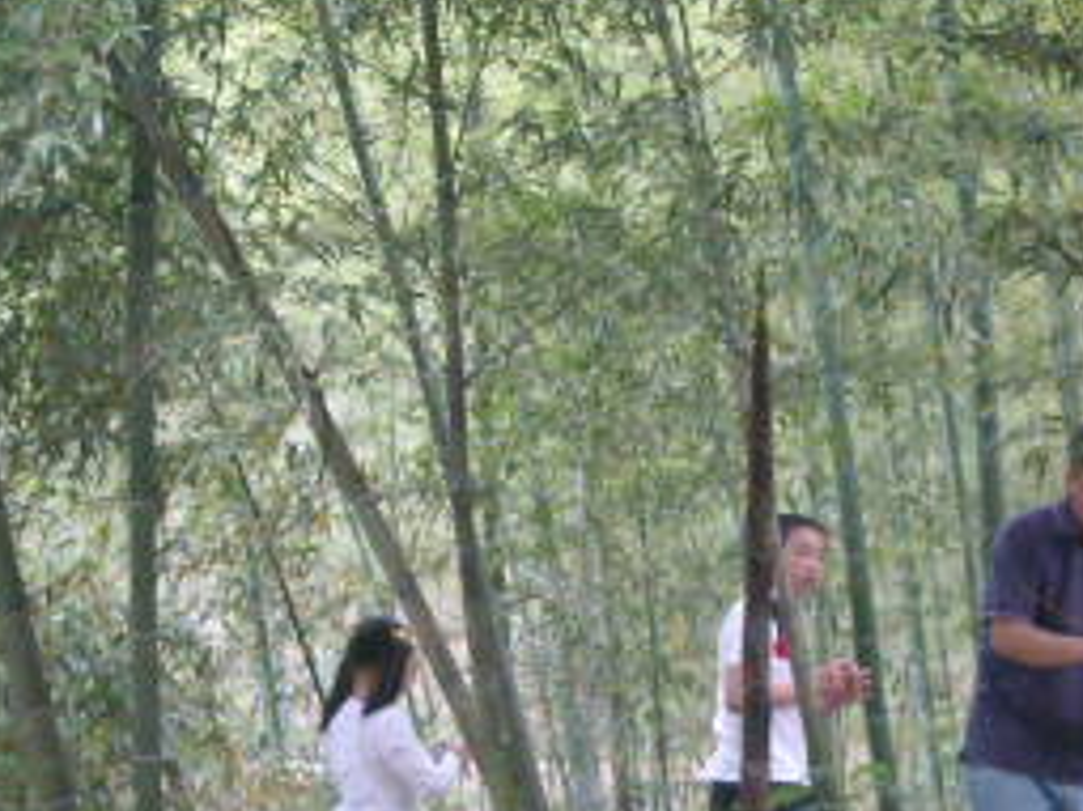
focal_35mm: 88
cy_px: 786
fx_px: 2752
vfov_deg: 16.5
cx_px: 926
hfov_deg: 21.9
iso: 295
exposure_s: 1/60
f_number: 2.8
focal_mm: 5.7
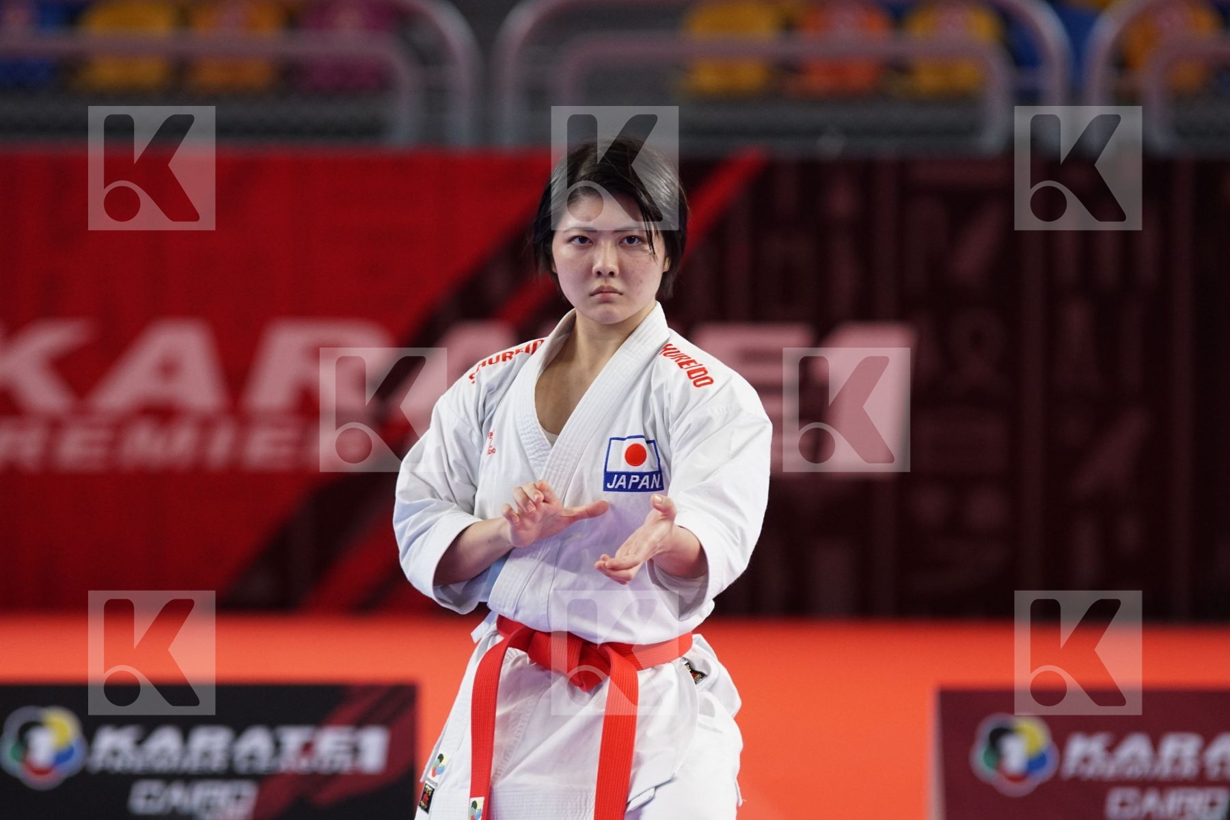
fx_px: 10249
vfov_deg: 4.6
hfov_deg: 6.9
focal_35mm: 300
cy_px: 410
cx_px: 615
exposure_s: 1/400
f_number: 3.2
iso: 1000
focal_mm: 200
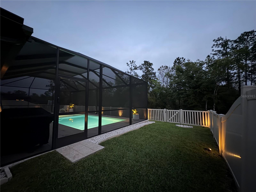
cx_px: 128
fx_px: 104
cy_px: 96
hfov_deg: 102.1
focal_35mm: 14
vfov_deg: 85.7
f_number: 2.2
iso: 500
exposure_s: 1/7
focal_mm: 2.22
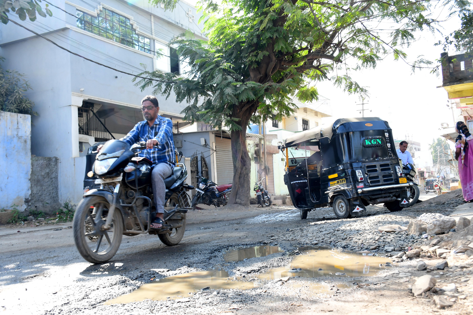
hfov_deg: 53.1
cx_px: 236
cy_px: 158
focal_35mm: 36
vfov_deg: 36.9
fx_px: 473
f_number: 6.3
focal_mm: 24
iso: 200
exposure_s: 1/125
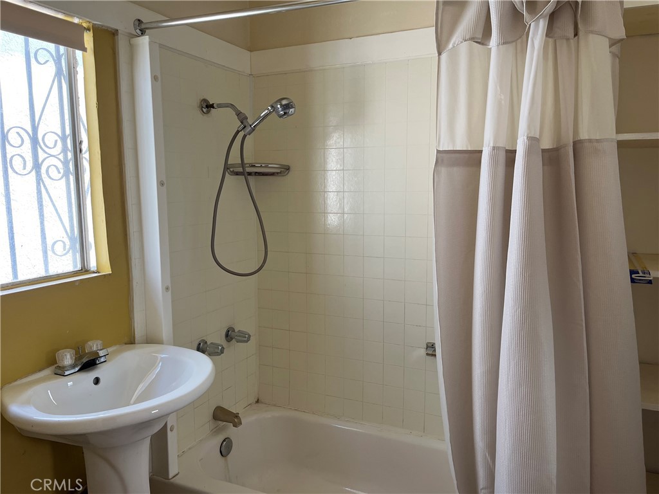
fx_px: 495
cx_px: 330
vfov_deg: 53.1
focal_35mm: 26
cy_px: 247
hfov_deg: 67.3
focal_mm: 5.1
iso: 125
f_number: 1.6
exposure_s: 1/121
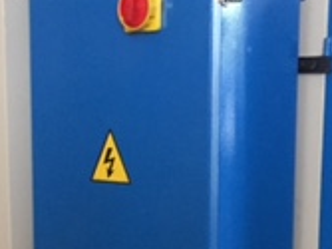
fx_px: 1064
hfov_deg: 17.4
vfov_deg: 13.1
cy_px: 279
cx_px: 14
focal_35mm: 111
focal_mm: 4.15
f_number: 2.2
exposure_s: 1/20
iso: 250
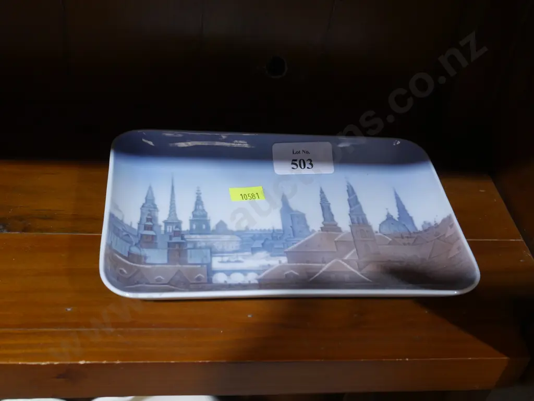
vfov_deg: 32.9
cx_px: 267
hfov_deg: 42.9
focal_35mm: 44
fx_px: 679
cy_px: 200
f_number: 5.6
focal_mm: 22
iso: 1000
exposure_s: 1/60
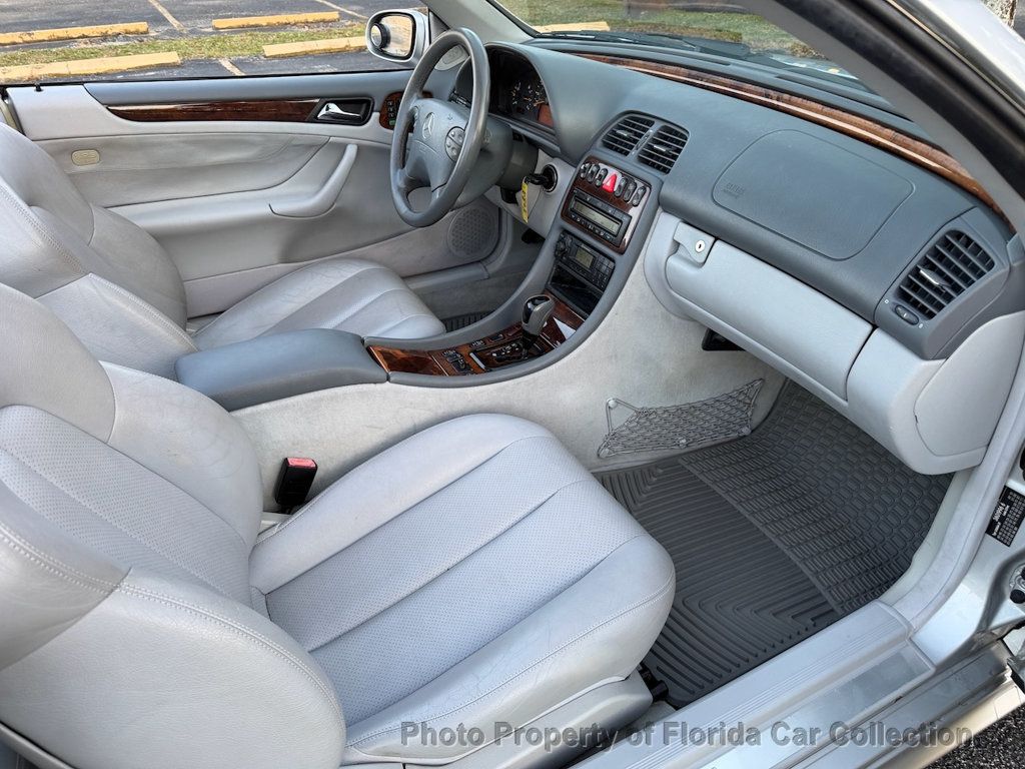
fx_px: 711
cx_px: 512
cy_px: 384
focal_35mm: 24
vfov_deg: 56.8
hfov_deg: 71.6
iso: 80
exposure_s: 1/121
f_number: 1.78
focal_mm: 6.76
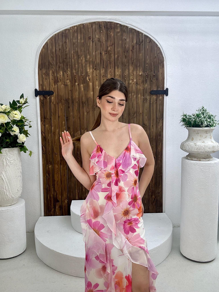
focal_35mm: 30
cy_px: 146
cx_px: 110
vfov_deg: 60.0
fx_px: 253
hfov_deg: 46.8
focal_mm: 2.69
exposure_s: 1/100
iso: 32
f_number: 1.9
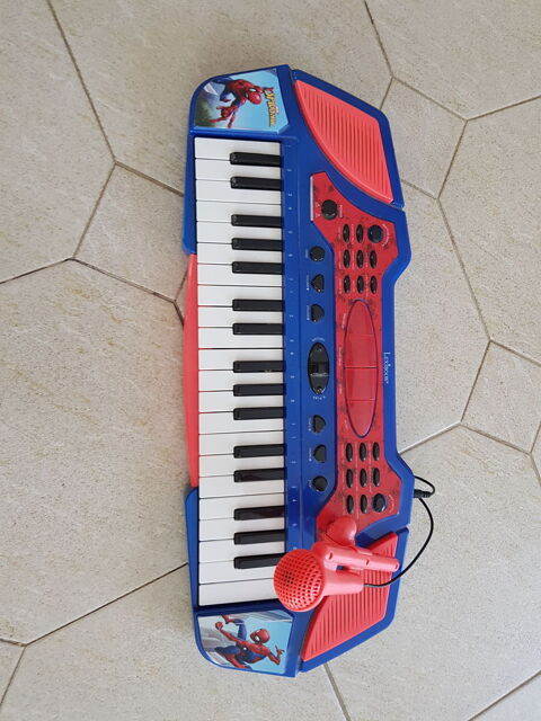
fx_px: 542
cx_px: 270
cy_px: 360
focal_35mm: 26
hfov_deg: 53.1
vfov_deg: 67.3
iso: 125
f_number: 1.7
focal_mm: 4.2
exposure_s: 1/50
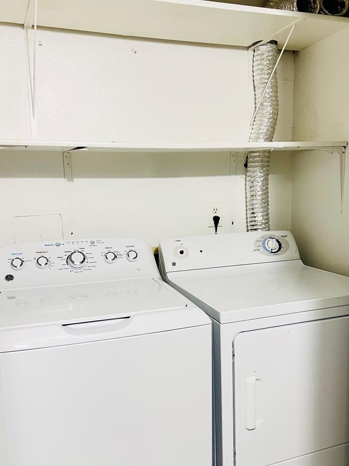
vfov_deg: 56.8
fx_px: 430
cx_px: 188
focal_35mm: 32
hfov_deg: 44.1
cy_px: 242
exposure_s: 1/40
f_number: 1.5
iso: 400
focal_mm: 5.7
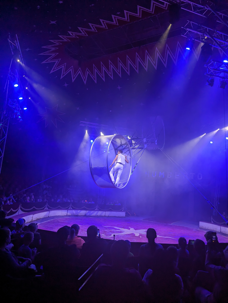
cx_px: 114
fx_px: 210
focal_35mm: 24
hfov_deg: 56.9
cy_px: 152
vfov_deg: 71.5
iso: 614
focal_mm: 6.81
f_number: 1.85
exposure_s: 1/131
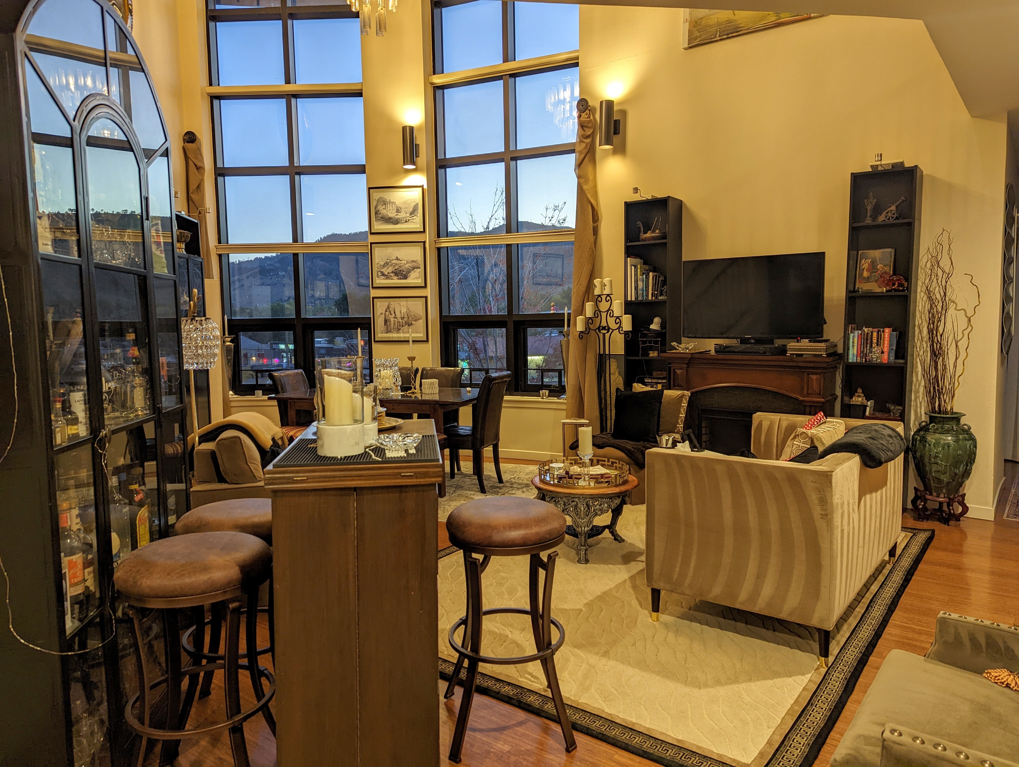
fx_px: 707
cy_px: 384
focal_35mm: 24
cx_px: 510
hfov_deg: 71.5
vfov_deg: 56.9
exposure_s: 1/24
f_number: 1.85
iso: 84
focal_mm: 6.81
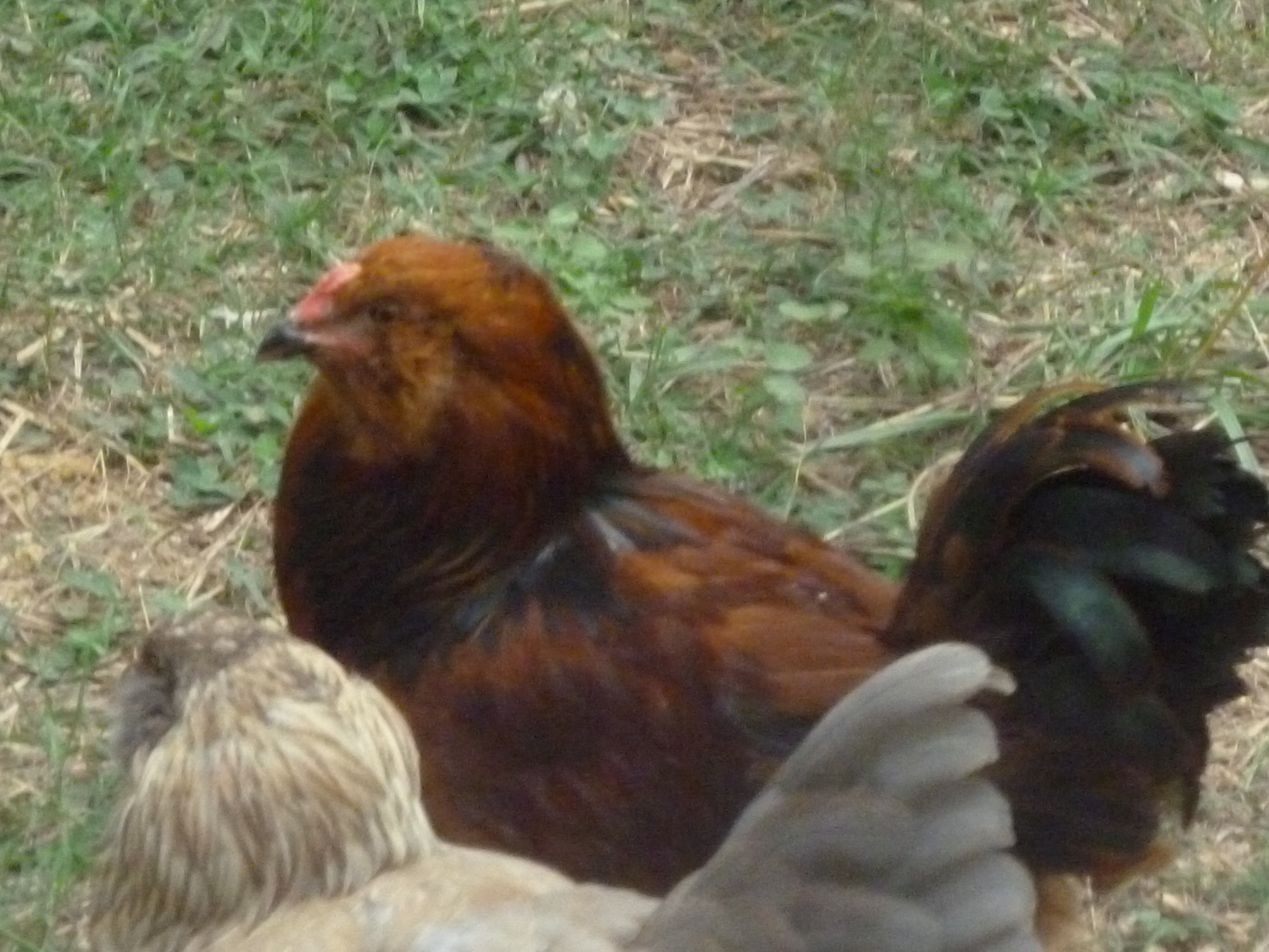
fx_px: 8432
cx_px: 509
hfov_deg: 8.6
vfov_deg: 6.4
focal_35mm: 230
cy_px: 906
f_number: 6.5
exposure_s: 1/250
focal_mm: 20
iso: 800
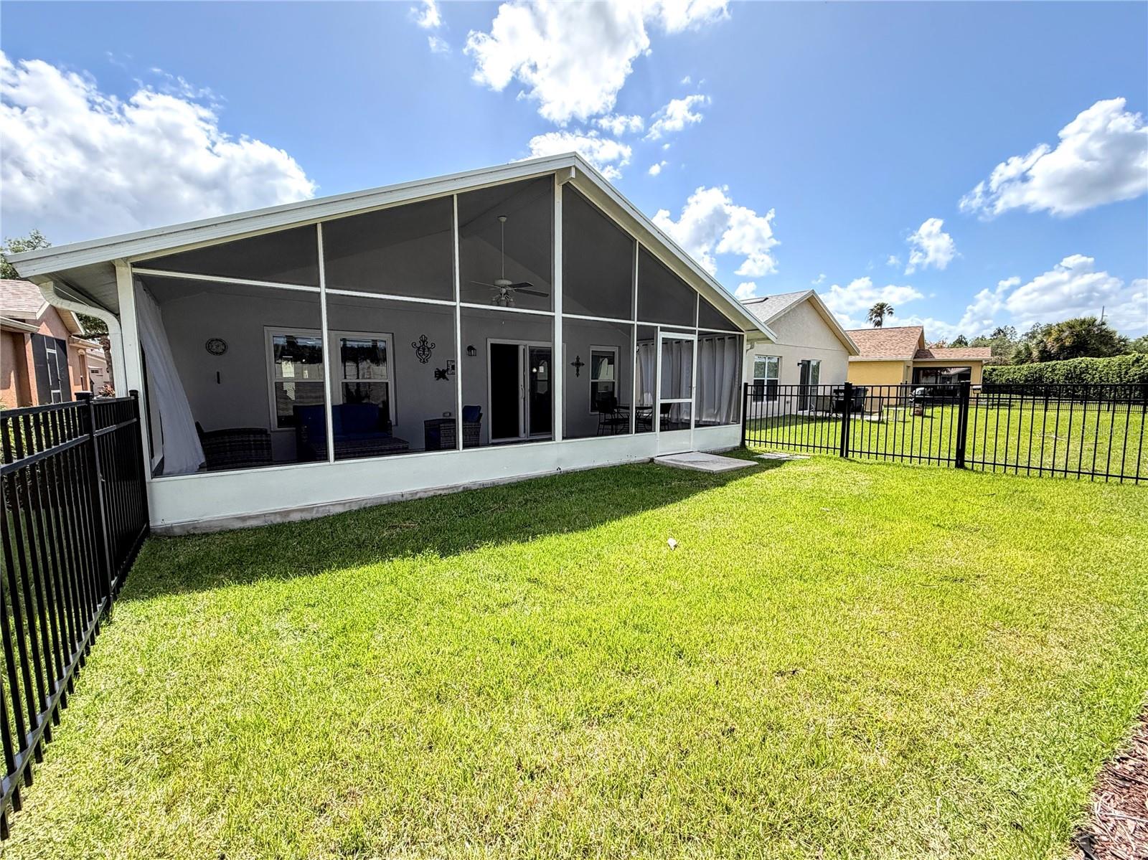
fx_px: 464
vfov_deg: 85.6
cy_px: 430
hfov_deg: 102.1
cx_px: 574
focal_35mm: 14
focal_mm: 2.22
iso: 40
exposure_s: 1/751
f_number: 2.2
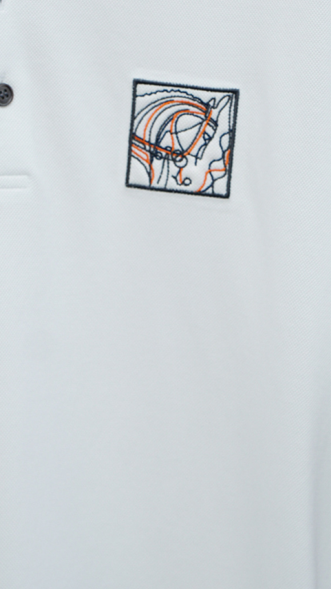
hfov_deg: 7.0
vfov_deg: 12.4
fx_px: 2701
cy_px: 170
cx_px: 192
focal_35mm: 173
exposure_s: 1/250
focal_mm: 70
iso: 250
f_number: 4
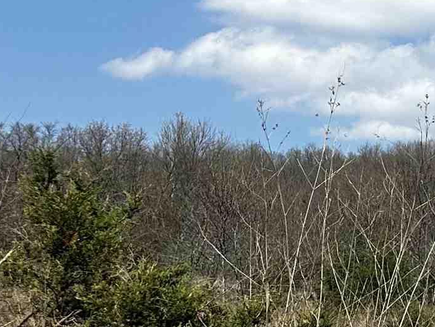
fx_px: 1320
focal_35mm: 105
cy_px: 52
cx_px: 925
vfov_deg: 14.0
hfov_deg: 14.7
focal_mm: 6.86
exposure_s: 1/4762
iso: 80
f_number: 1.78
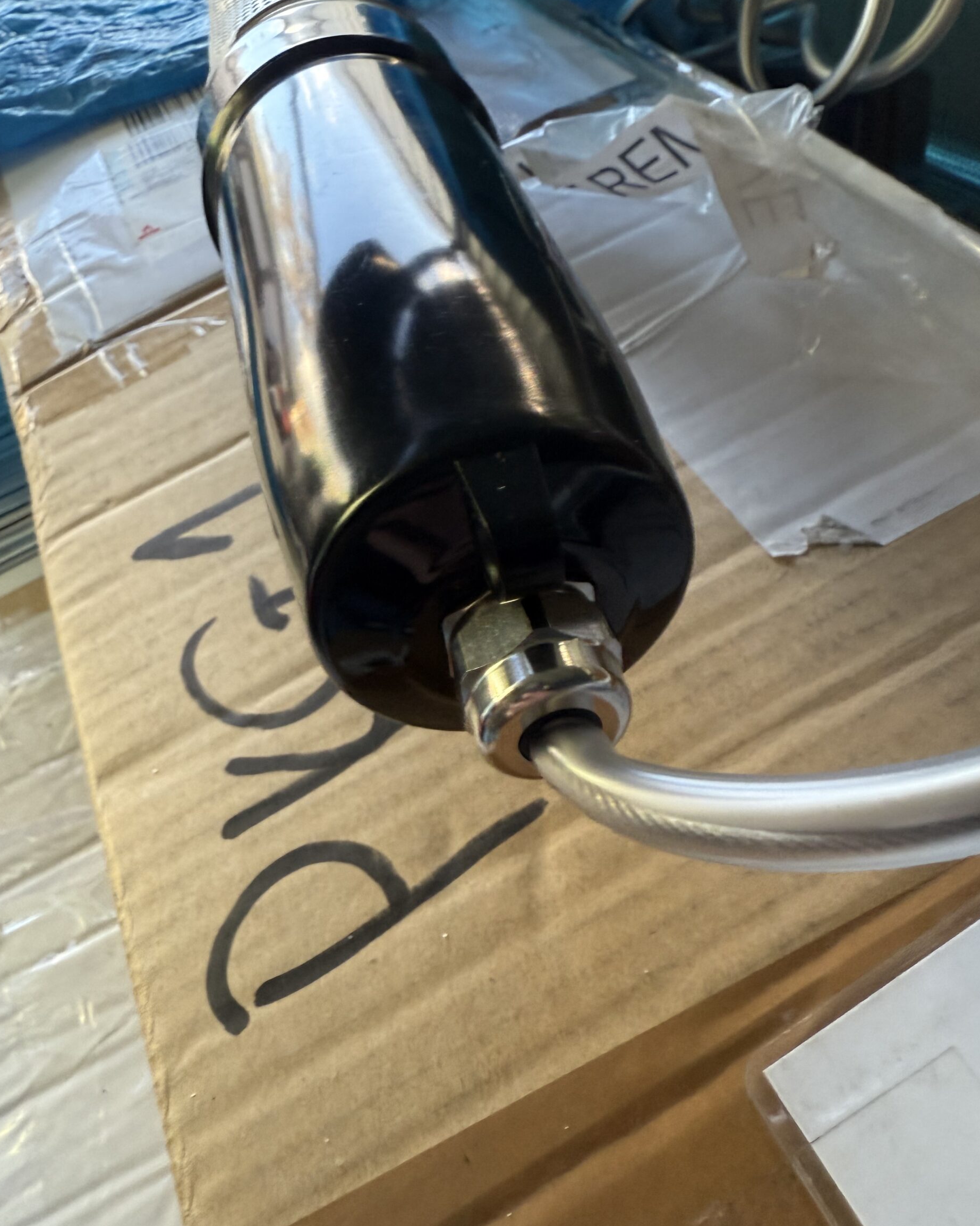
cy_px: 591
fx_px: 943
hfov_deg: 54.9
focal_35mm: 26
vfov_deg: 66.0
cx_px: 506
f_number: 2.2
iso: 200
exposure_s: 1/99
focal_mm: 2.22
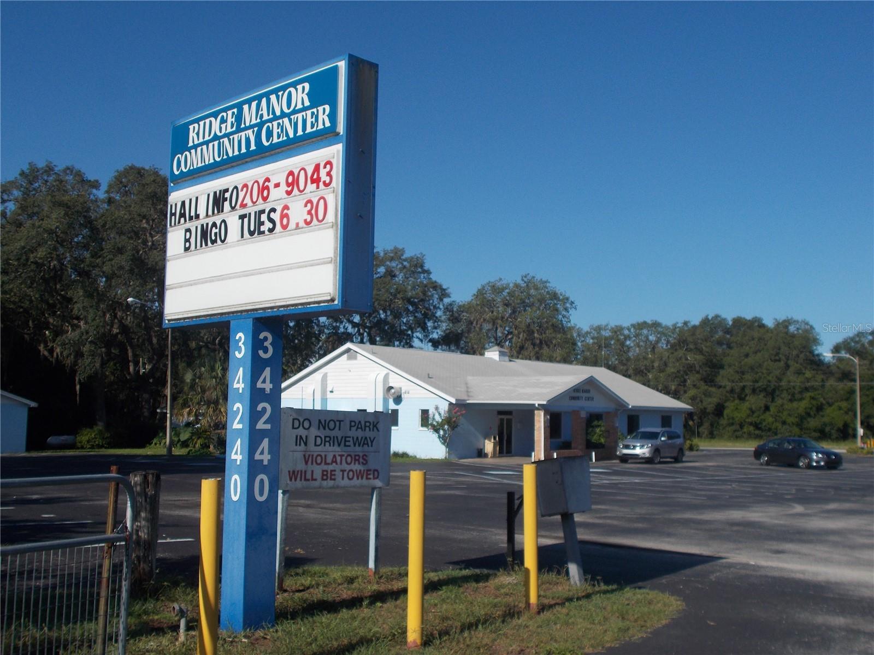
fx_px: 985
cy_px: 328
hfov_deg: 47.9
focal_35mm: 39
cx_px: 437
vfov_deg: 36.8
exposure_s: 1/160
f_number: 9.8
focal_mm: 6.9
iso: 80
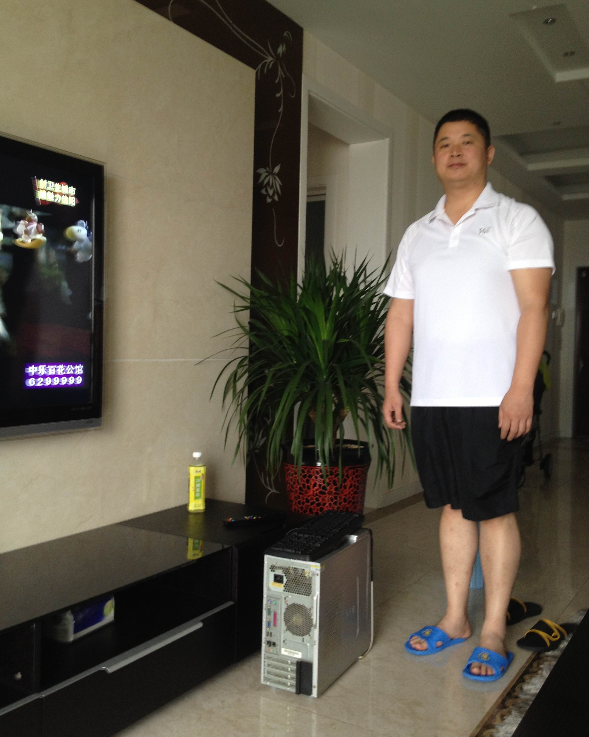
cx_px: 293
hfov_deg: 40.1
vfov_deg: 49.1
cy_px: 349
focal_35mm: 37
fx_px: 806
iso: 100
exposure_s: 1/20
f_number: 2.4
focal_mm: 4.28
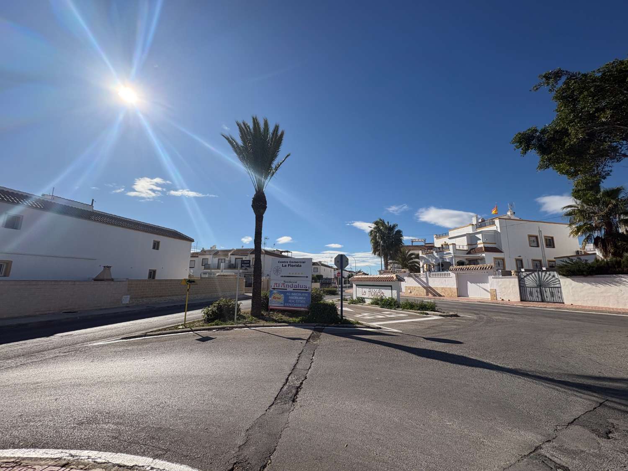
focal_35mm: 14
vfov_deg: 85.7
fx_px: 254
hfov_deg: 102.1
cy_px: 236
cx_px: 314
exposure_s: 1/3390
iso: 50
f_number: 2.2
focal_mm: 2.22
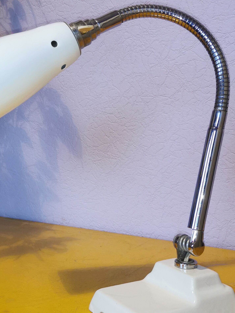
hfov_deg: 28.0
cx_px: 93
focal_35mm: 52
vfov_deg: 36.8
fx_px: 471
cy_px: 157
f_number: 1.8
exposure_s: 1/50
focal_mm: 5.58
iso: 250
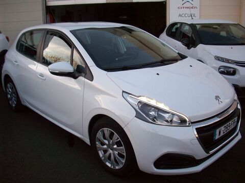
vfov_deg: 38.7
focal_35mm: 37
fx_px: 262
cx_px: 122
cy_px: 92
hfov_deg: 50.1
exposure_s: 1/187
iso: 80
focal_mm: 6.2
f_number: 2.8
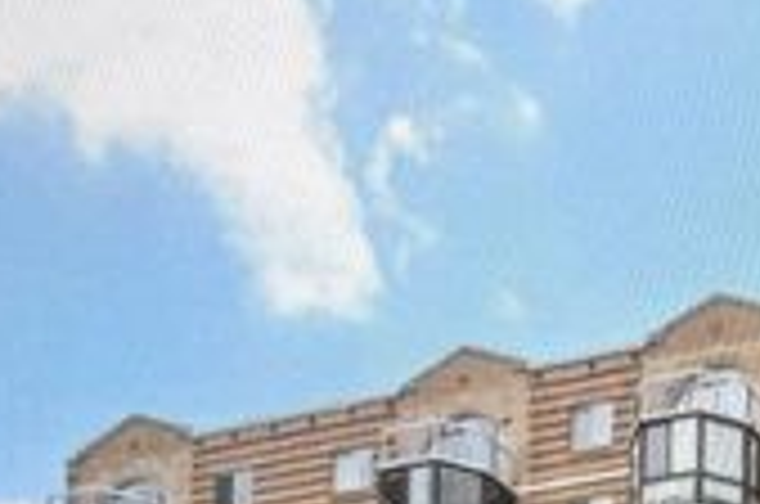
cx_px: 1102
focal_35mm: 74
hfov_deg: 22.9
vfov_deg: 16.2
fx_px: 1559
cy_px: 826
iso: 80
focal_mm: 6.76
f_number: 1.78
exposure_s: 1/120
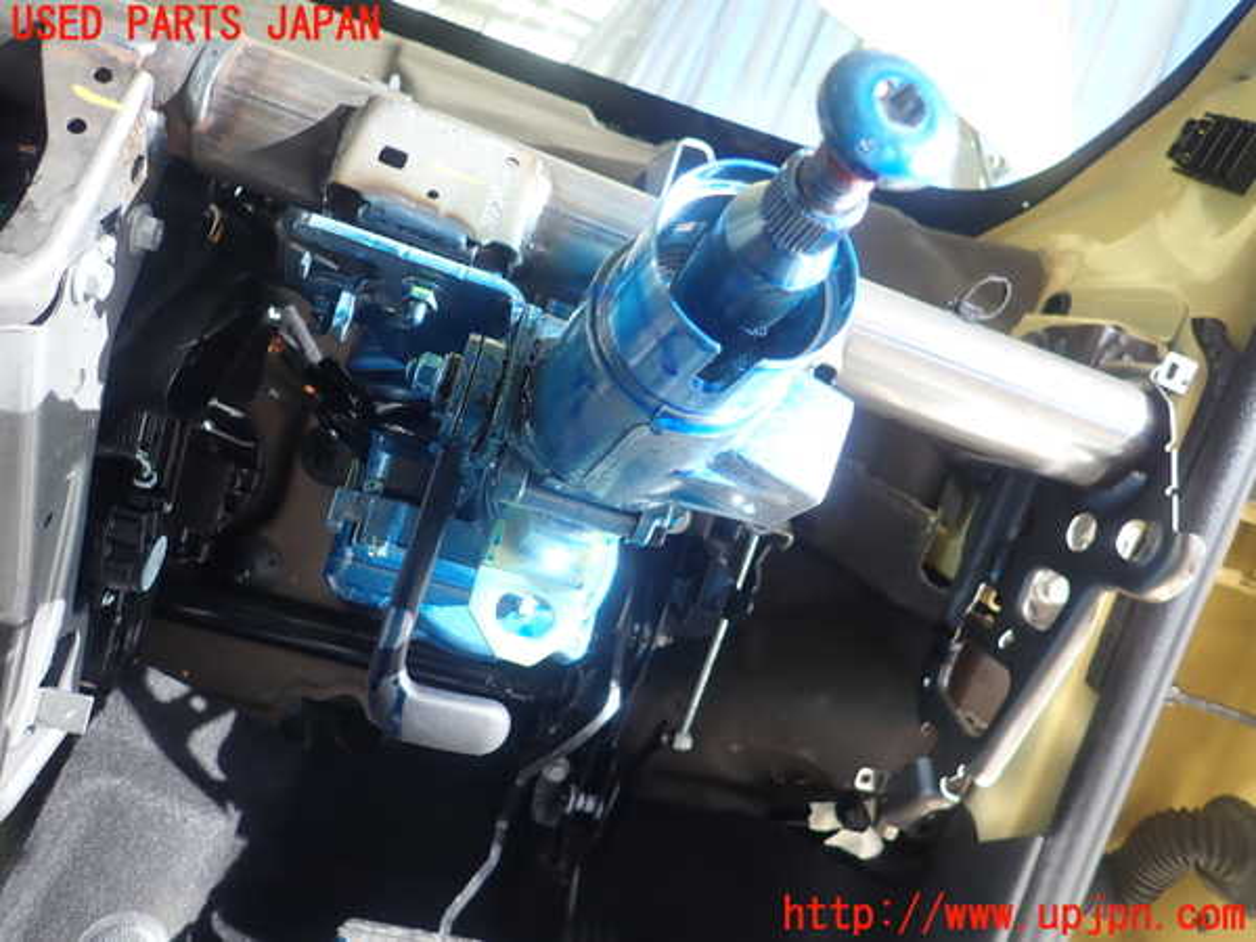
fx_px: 907
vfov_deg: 54.9
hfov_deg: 69.4
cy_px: 471
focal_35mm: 25
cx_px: 628
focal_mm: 4.5
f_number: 2
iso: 100
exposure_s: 1/60
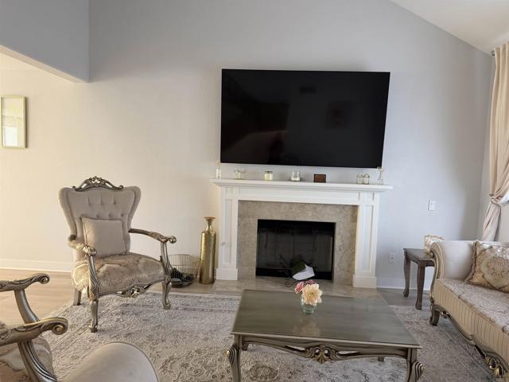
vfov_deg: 56.8
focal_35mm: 24
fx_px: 353
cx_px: 254
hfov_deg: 71.6
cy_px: 191
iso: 200
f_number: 1.78
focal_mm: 6.76
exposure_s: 1/60
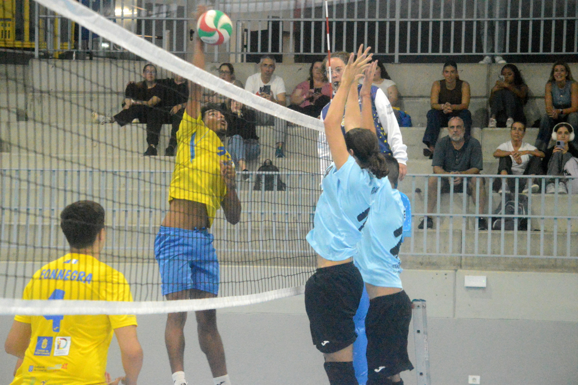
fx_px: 2070
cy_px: 192
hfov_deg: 15.9
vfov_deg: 10.6
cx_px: 289
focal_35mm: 129
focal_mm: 86
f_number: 7.1
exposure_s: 1/400
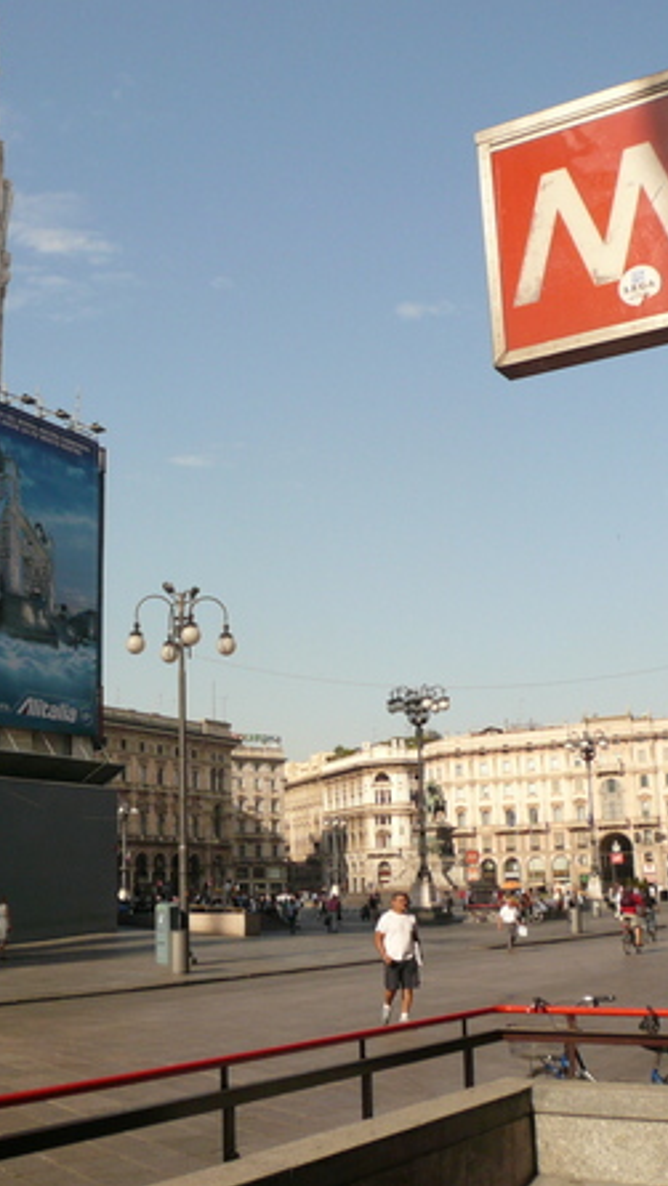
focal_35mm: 41
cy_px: 590
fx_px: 1291
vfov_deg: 49.4
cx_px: 216
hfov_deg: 28.8
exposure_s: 1/200
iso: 100
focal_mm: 4.6
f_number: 8
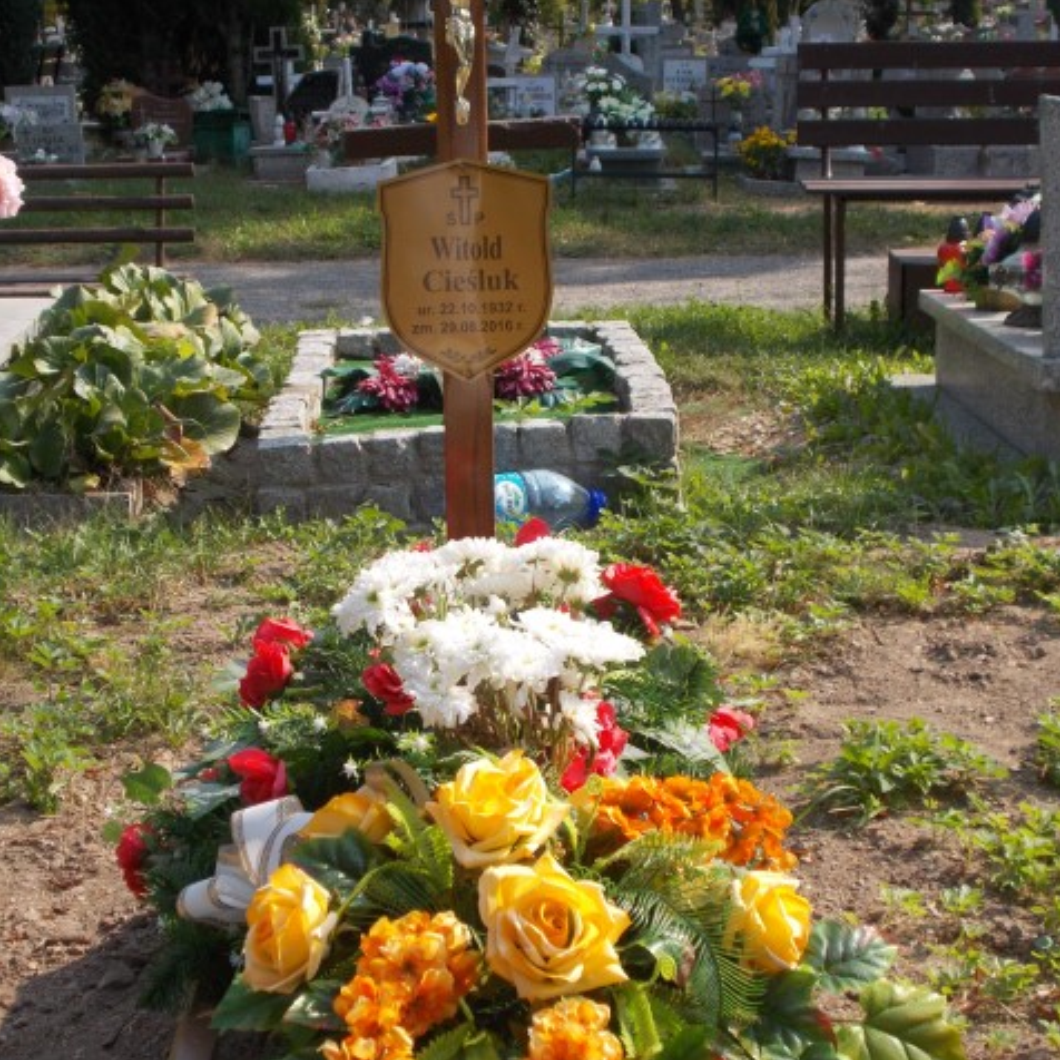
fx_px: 2390
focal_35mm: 69
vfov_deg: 25.0
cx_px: 461
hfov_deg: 25.0
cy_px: 532
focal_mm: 10.3
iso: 80
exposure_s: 1/320
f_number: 4.9
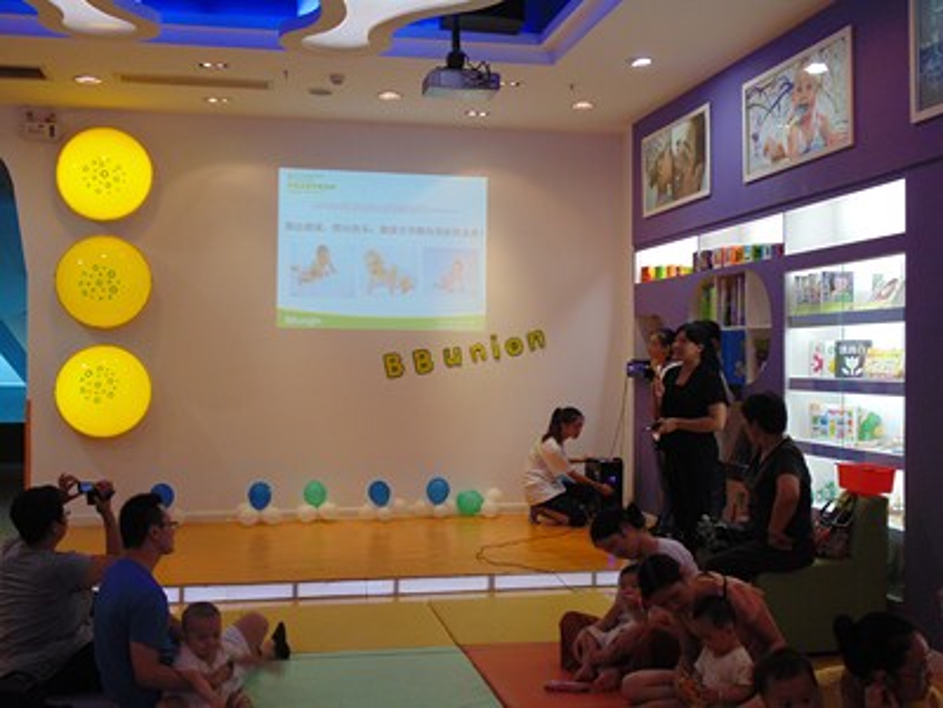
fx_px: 1117
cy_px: 354
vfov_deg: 35.1
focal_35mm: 41
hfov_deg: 45.8
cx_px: 472
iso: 100
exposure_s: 1/30
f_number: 3.6
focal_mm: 7.4
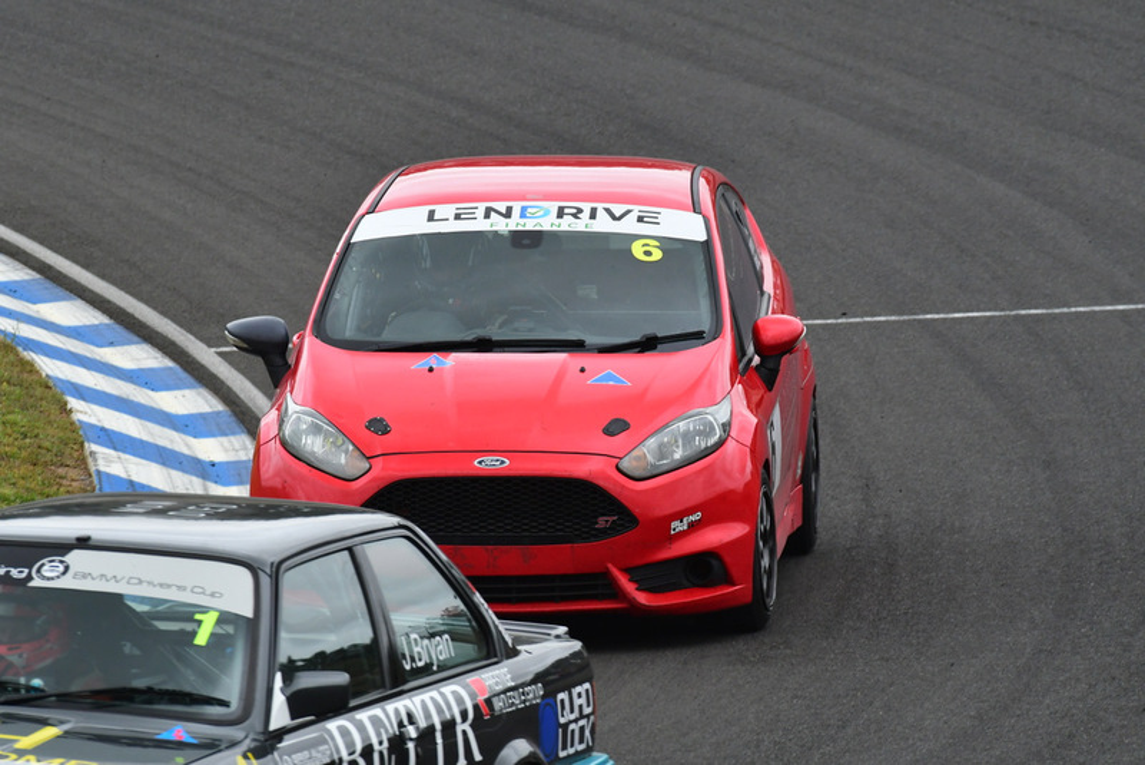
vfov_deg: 1.8
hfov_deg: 2.7
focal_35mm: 750
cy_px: 382
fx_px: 23861
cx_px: 572
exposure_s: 1/640
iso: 1000
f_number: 11
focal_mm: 500
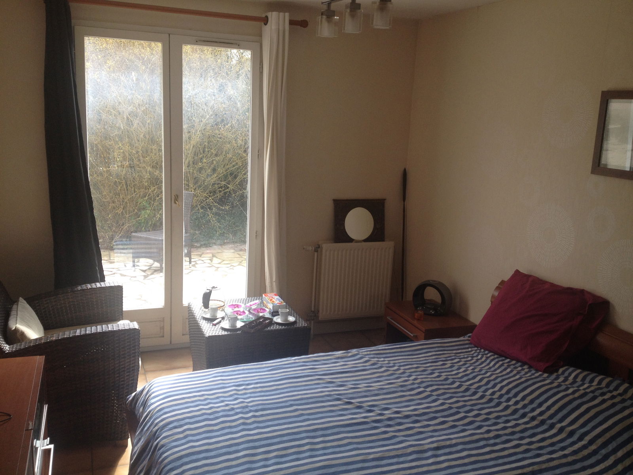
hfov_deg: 52.6
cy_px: 238
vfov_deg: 40.7
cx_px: 316
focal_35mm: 35
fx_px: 640
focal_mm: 4.28
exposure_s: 1/120
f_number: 2.4
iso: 64
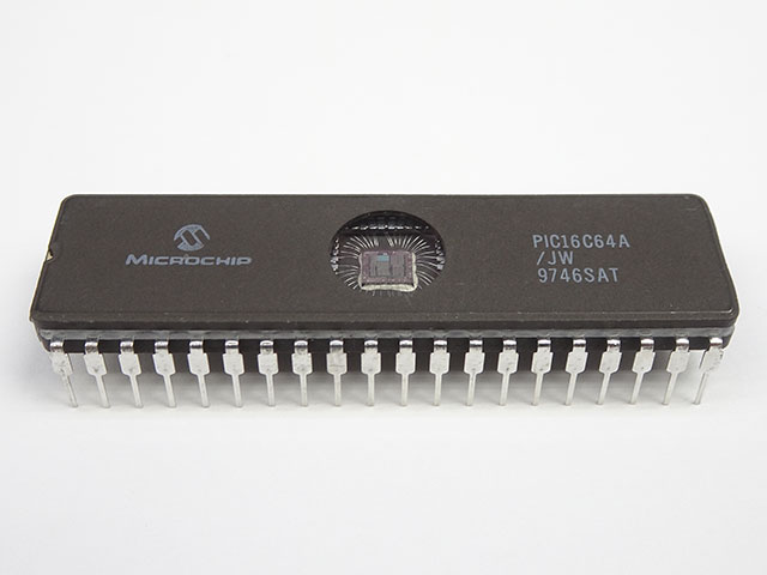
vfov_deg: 41.8
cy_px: 288
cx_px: 384
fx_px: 753
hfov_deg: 54.0
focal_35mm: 34
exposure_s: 1/50
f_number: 4
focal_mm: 5.79
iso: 80
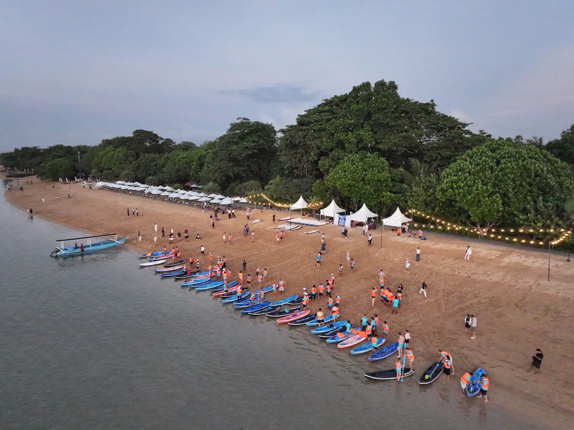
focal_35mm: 24
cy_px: 215
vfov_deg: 56.8
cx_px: 287
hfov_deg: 71.6
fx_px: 398
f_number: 2.8
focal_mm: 12.29
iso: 6160
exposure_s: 1/1000
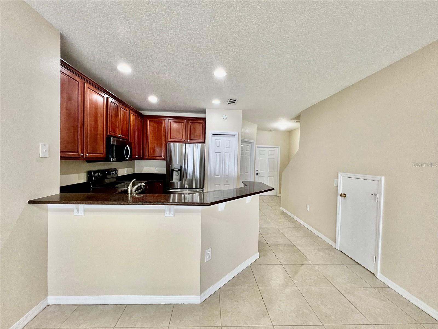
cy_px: 164
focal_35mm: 13
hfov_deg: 106.2
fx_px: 164
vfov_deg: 89.9
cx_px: 219
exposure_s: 1/120
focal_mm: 1.57
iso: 200
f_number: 1.8
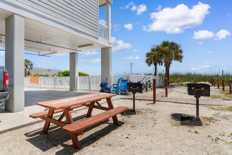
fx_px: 122
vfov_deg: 64.6
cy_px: 78
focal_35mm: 19
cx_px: 116
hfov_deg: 86.9
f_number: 10
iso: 100
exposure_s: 1/400
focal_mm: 13
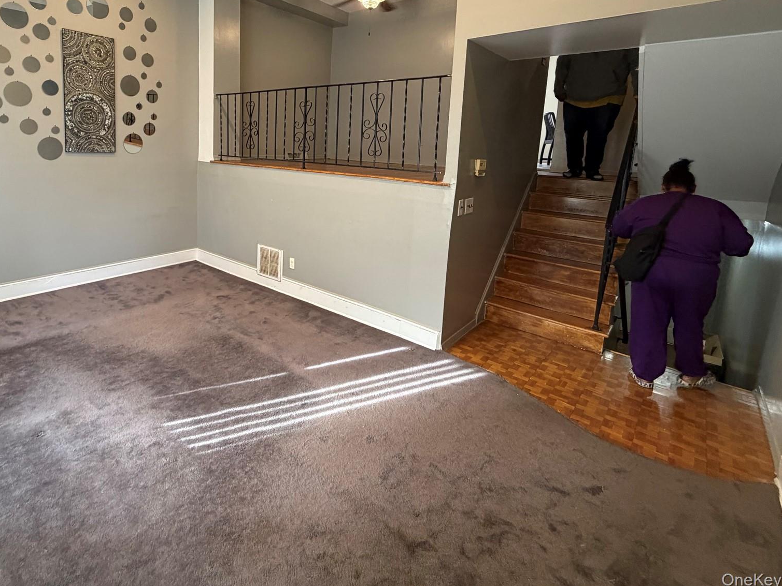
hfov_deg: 83.1
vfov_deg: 66.8
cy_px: 195
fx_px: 429
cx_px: 296
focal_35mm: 19
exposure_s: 1/60
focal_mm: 2.22
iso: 320
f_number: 2.2
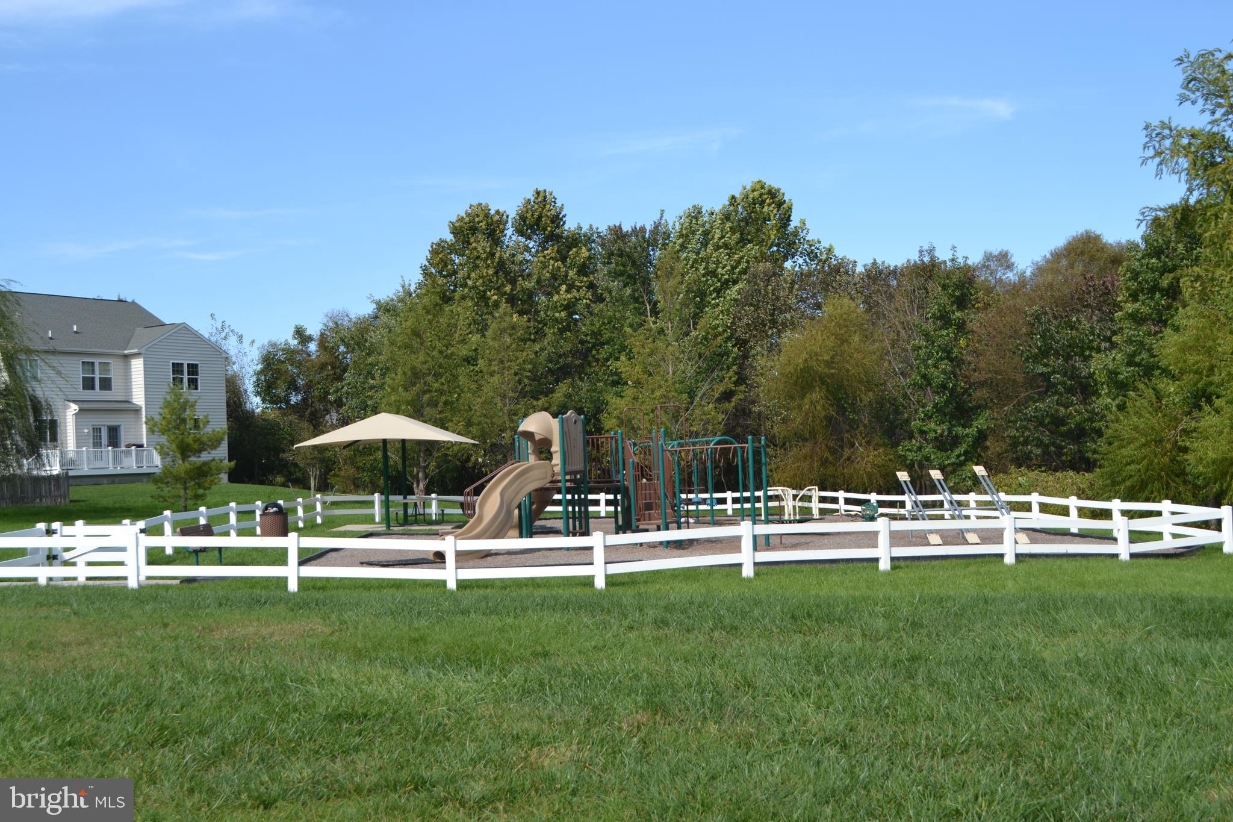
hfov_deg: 46.4
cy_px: 411
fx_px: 1438
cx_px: 616
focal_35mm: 42
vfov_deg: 31.9
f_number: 7.1
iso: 100
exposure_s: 1/200
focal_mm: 28
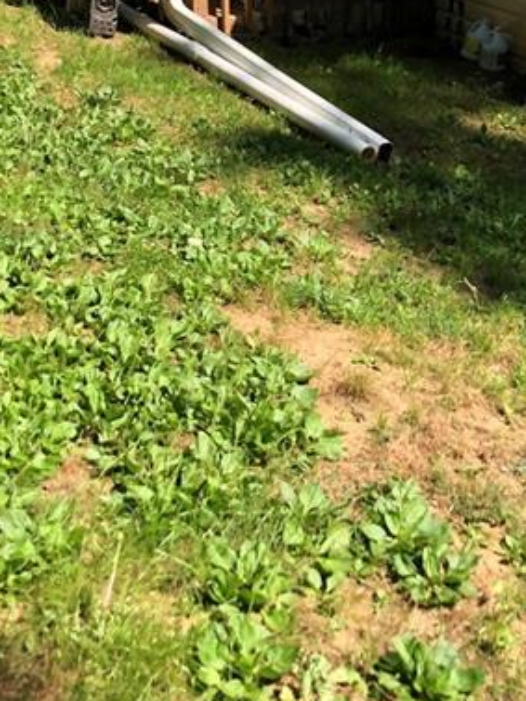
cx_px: 409
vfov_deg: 33.2
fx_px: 1154
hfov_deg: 25.3
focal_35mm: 57
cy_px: 186
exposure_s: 1/842
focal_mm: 3.99
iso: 20
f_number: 1.8
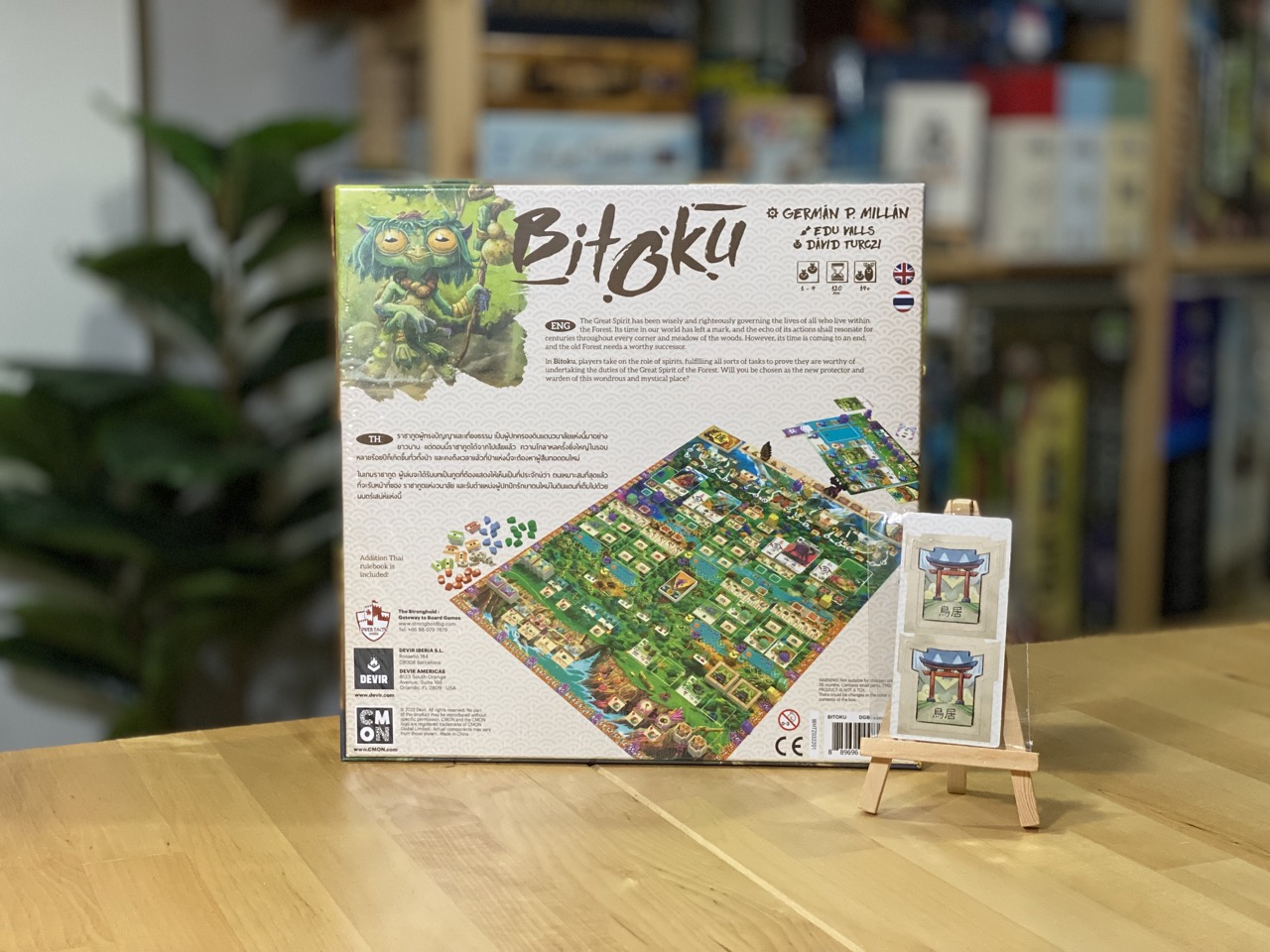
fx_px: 1908
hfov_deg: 36.8
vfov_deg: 28.0
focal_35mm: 52
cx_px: 635
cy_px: 476
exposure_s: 1/75
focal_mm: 6
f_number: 2
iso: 250
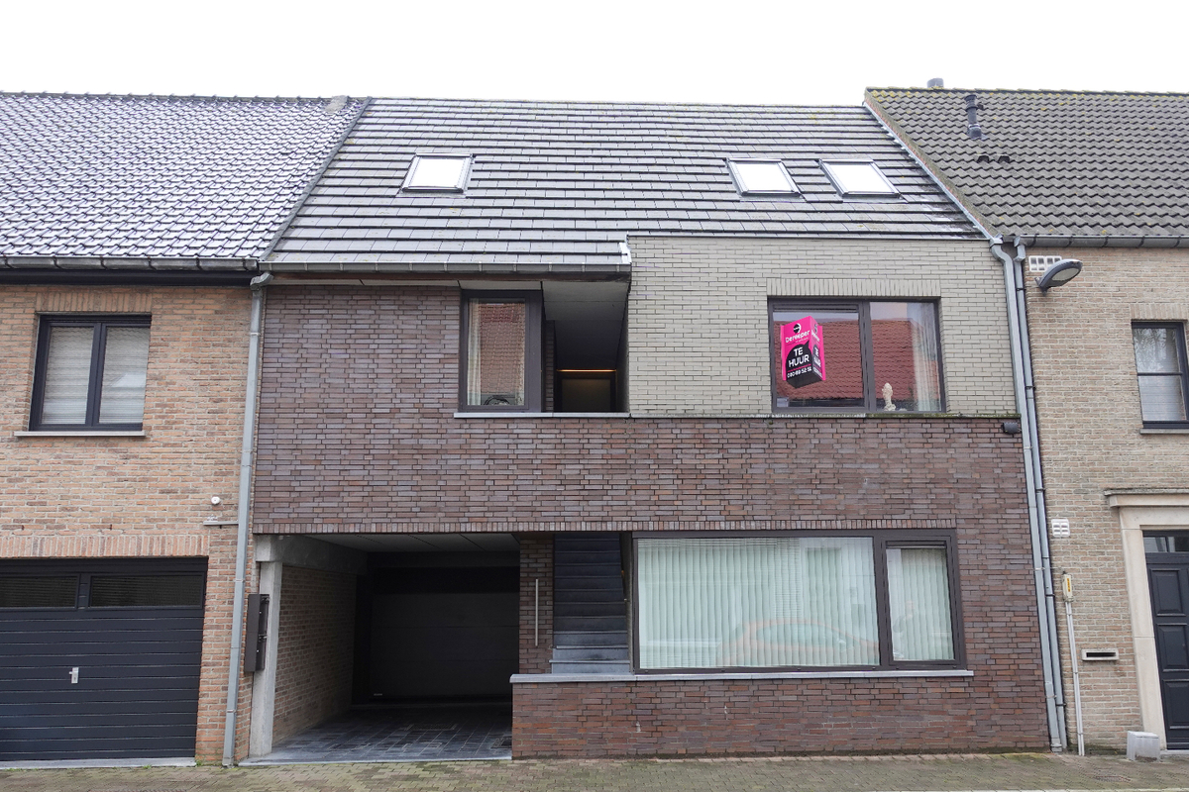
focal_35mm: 27
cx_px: 619
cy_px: 431
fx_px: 892
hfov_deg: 67.4
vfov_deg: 47.9
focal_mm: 8.8
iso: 125
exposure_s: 1/80
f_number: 4
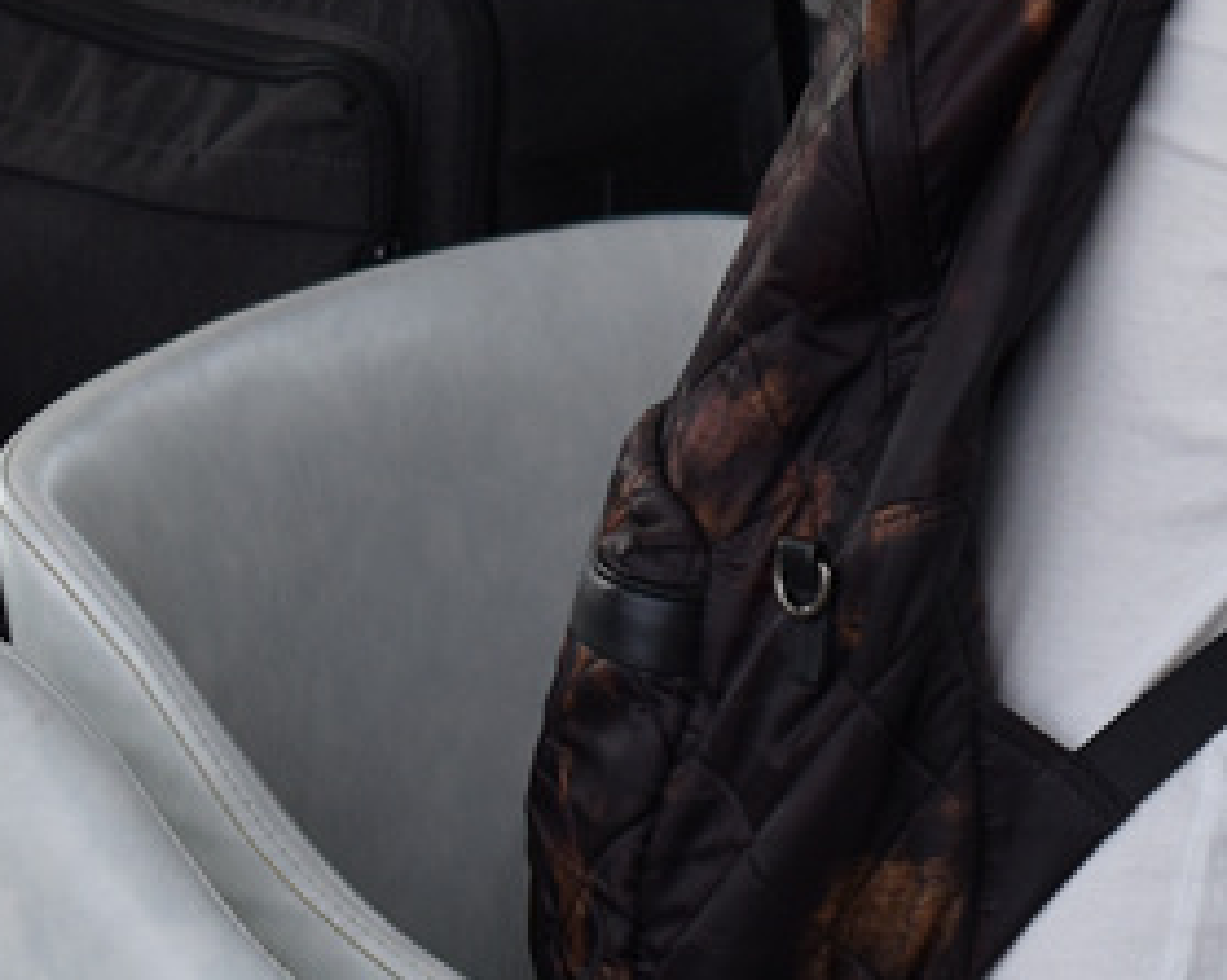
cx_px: 1315
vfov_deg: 7.0
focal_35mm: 218
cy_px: -611
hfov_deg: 8.8
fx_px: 7914
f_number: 1.6
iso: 400
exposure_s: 1/160
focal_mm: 40
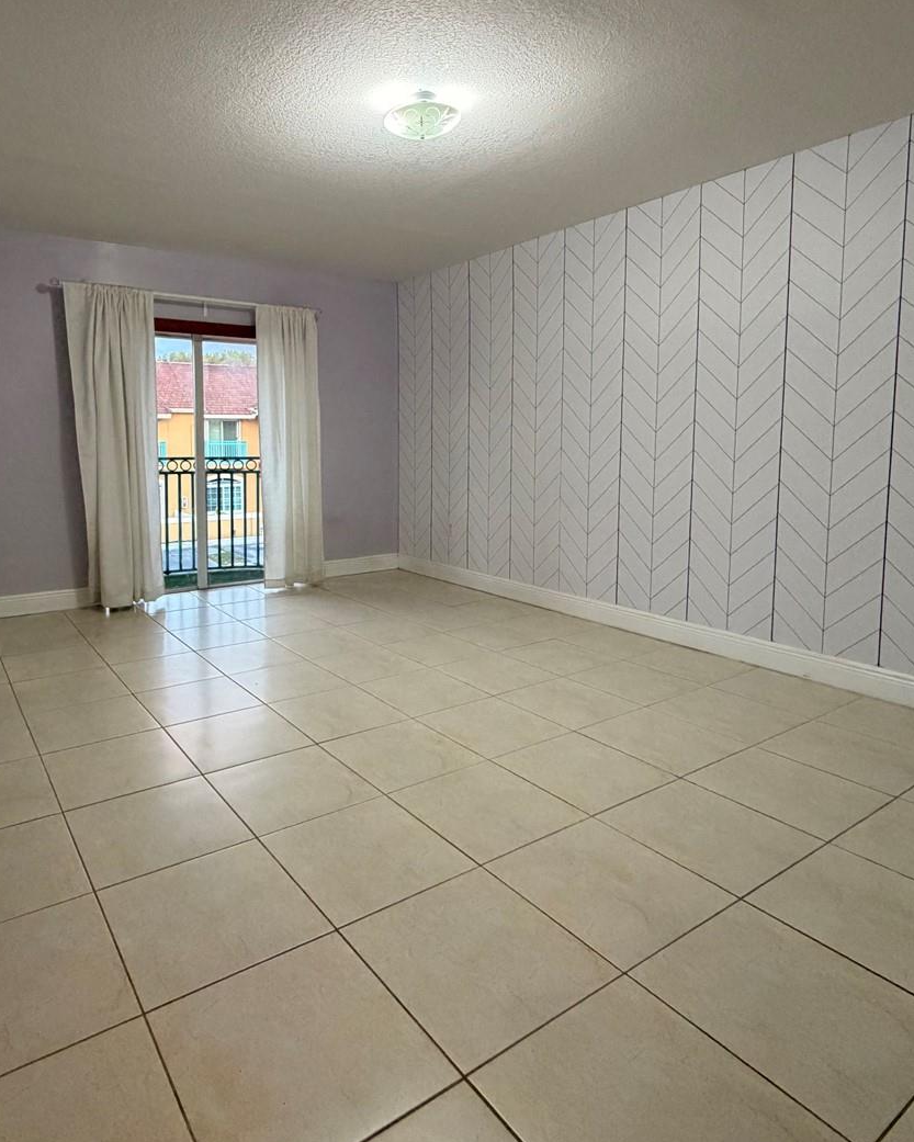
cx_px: 356
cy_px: 496
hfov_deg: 64.8
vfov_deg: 77.2
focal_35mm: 21
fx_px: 710
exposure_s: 1/60
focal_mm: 2.22
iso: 400
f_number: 2.2
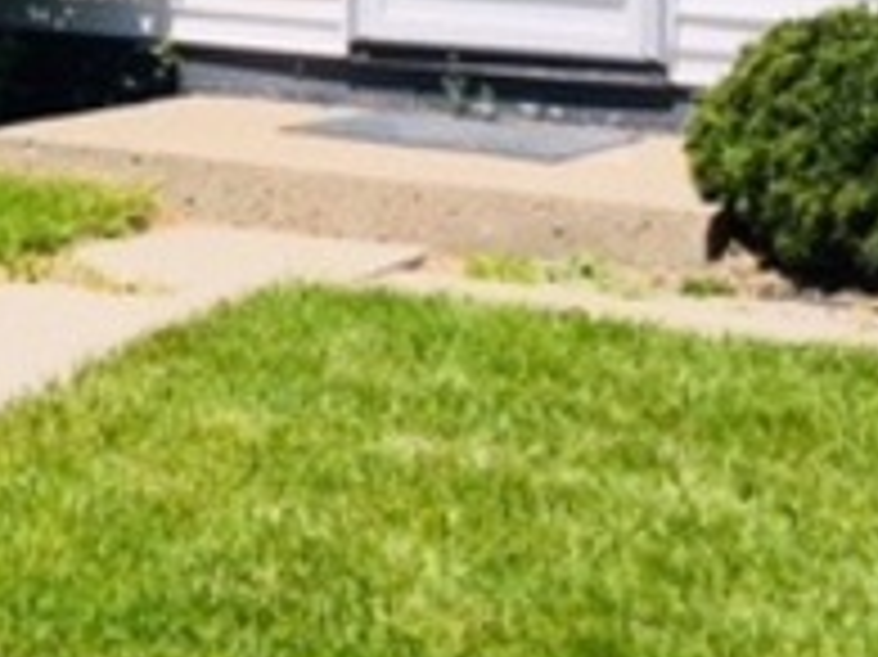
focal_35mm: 119
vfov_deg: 11.9
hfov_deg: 16.5
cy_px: -302
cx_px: 279
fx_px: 3016
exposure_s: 1/1832
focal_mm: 4.15
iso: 32
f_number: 2.2
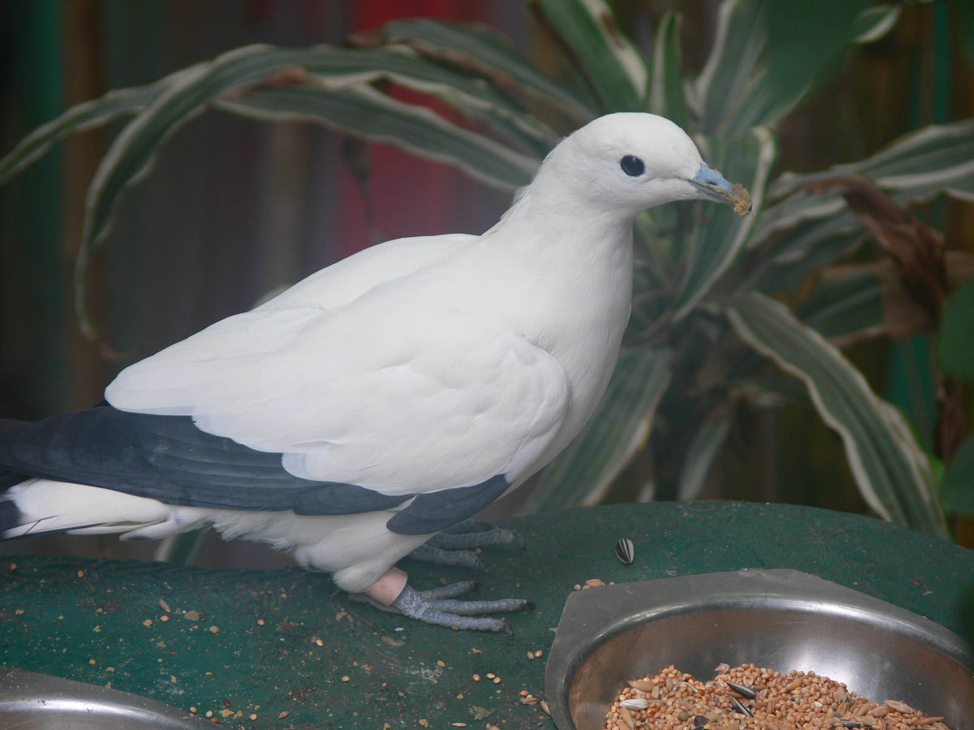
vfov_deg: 5.9
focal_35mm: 252
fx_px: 7091
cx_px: 487
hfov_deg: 7.9
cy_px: 365
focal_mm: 53.2
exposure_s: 1/30
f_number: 3.6
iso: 80
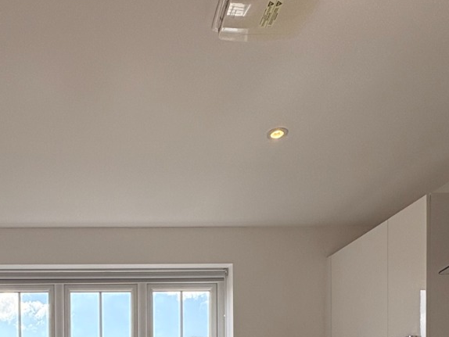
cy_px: 422
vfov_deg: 30.3
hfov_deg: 45.6
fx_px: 506
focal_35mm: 39
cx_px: 94
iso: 64
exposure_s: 1/359
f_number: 2.2
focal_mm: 2.22
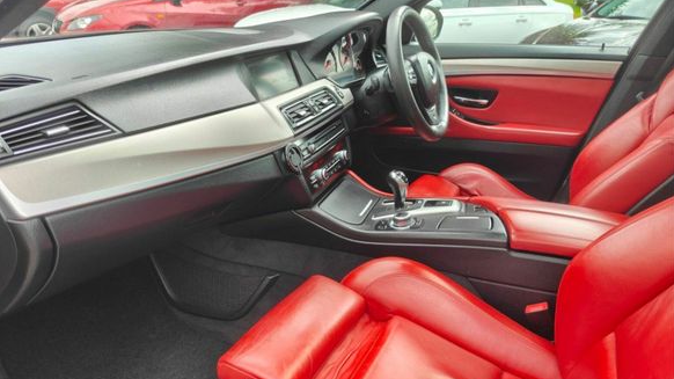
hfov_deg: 69.9
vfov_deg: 42.3
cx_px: 328
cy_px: 250
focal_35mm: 27
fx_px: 482
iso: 160
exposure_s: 1/100
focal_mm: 6.06
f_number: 1.7
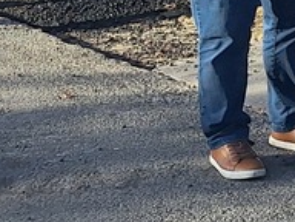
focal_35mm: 156
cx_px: 745
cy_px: -258
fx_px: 1329
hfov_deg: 10.6
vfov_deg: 8.8
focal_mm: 5.54
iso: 40
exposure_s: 1/1876
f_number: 1.8
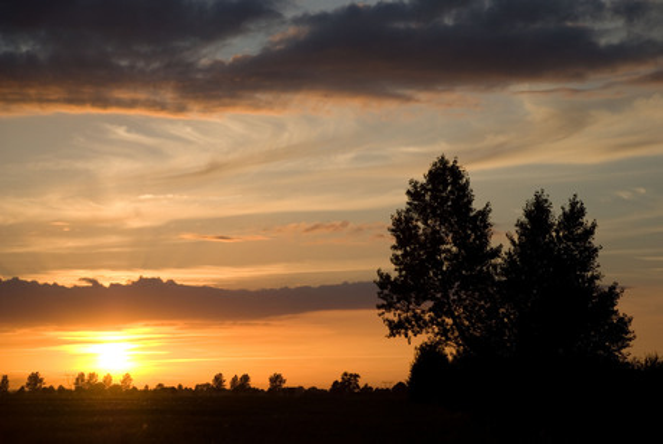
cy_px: 222
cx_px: 332
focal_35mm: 112
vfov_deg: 12.2
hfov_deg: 18.2
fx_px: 2074
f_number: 5.6
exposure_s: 1/320
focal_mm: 75
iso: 100
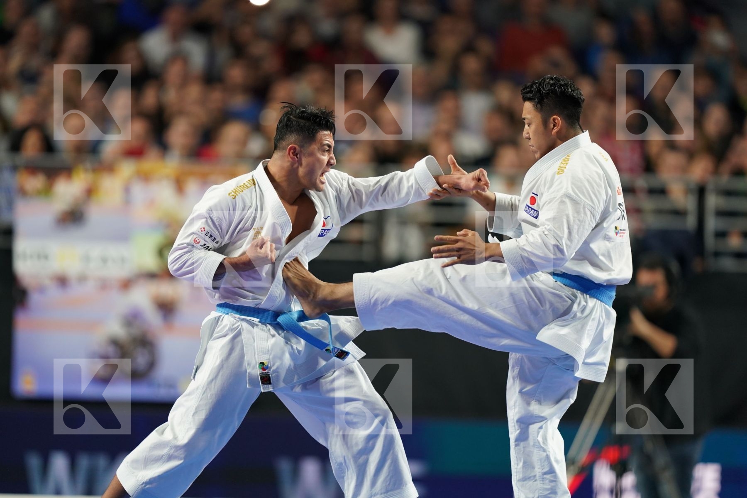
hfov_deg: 5.2
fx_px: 8299
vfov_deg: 3.4
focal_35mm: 400
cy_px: 249
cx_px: 374
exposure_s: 1/500
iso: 1600
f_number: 2.8
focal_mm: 400
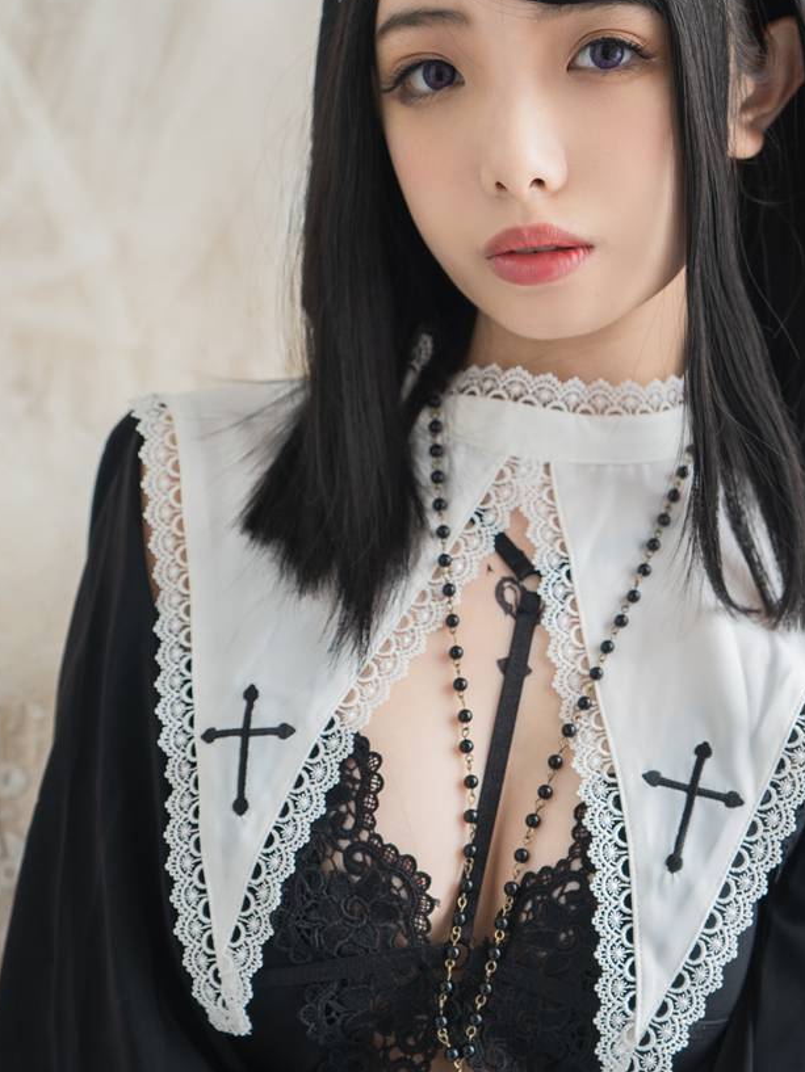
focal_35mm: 72
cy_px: 596
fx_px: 2232
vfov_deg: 27.0
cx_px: 464
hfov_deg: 20.4
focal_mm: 34
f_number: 2.8
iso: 250
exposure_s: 1/60
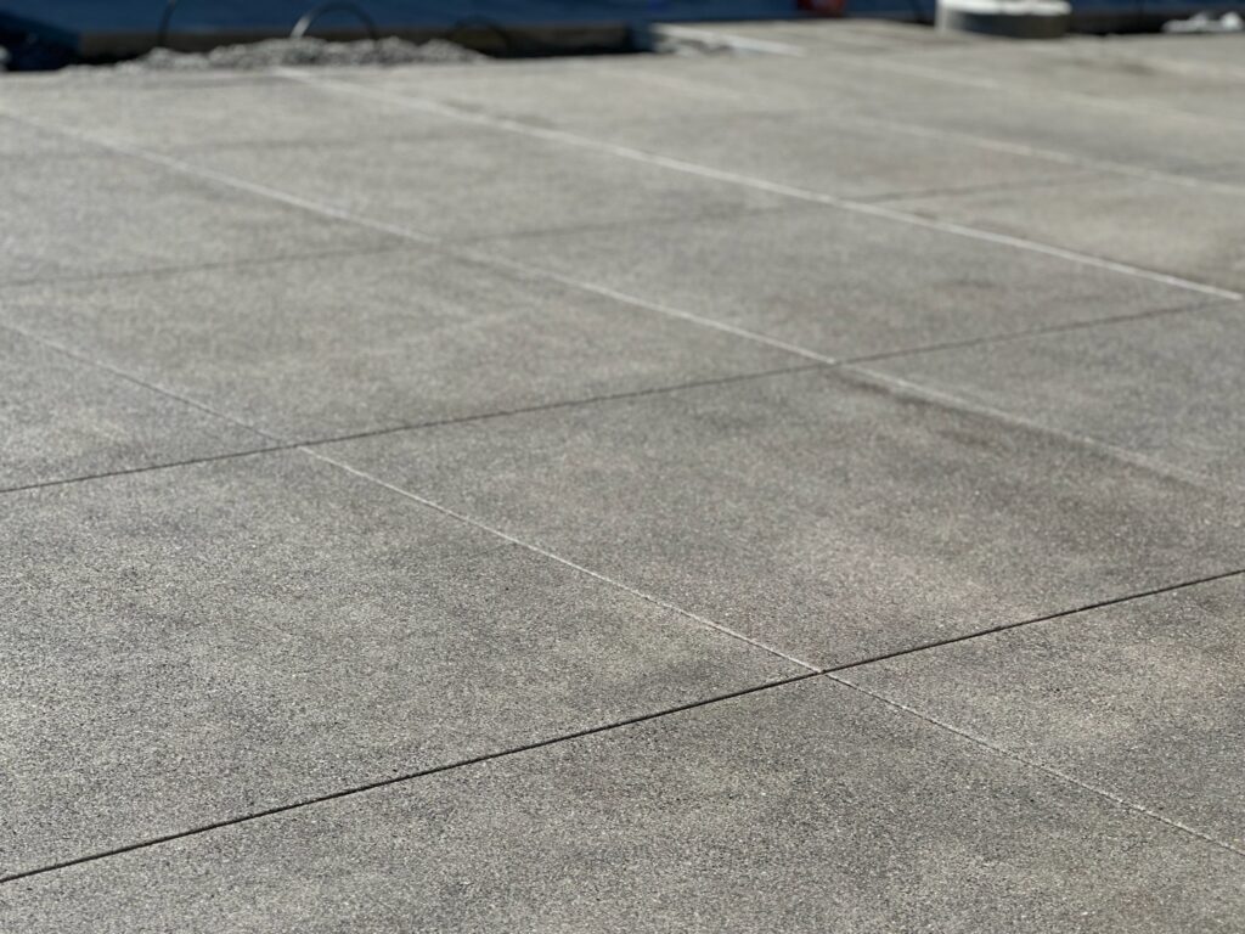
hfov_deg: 25.3
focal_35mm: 77
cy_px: 467
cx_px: 622
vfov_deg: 19.1
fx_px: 2769
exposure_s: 1/791
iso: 32
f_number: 2.8
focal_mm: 9
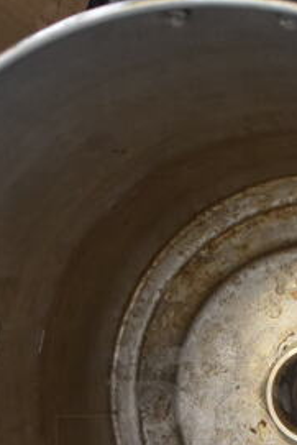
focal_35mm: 91
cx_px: 228
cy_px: 423
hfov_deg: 15.0
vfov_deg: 21.7
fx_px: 1125
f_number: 3.5
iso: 1250
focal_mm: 18
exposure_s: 1/125
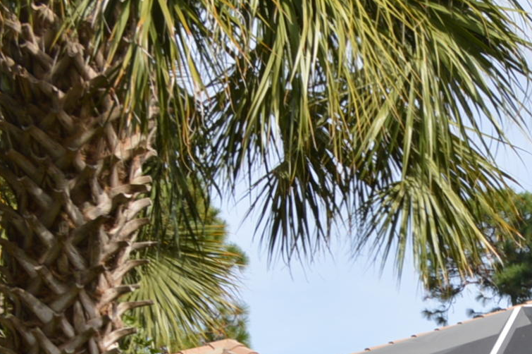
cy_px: 667
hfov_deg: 13.6
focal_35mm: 143
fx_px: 2111
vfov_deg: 9.1
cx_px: 788
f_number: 7.1
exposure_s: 1/200
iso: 100
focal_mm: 24
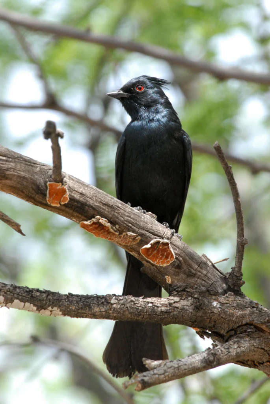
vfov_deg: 4.9
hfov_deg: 3.3
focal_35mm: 420
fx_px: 4713
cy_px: 202
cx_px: 135
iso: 1250
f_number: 10
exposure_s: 1/400
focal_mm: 280
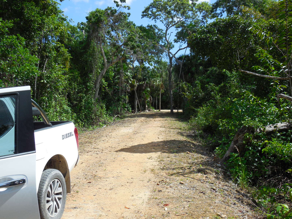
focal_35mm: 40
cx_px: 146
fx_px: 337
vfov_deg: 36.0
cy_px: 110
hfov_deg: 46.8
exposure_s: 1/1250
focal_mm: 7.1
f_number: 3.6
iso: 125
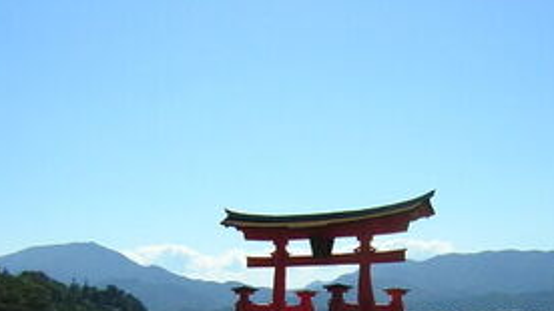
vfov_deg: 18.5
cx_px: 313
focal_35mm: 64
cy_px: 287
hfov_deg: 32.8
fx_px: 940
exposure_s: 1/772
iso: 141
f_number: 5.2
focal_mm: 4.7
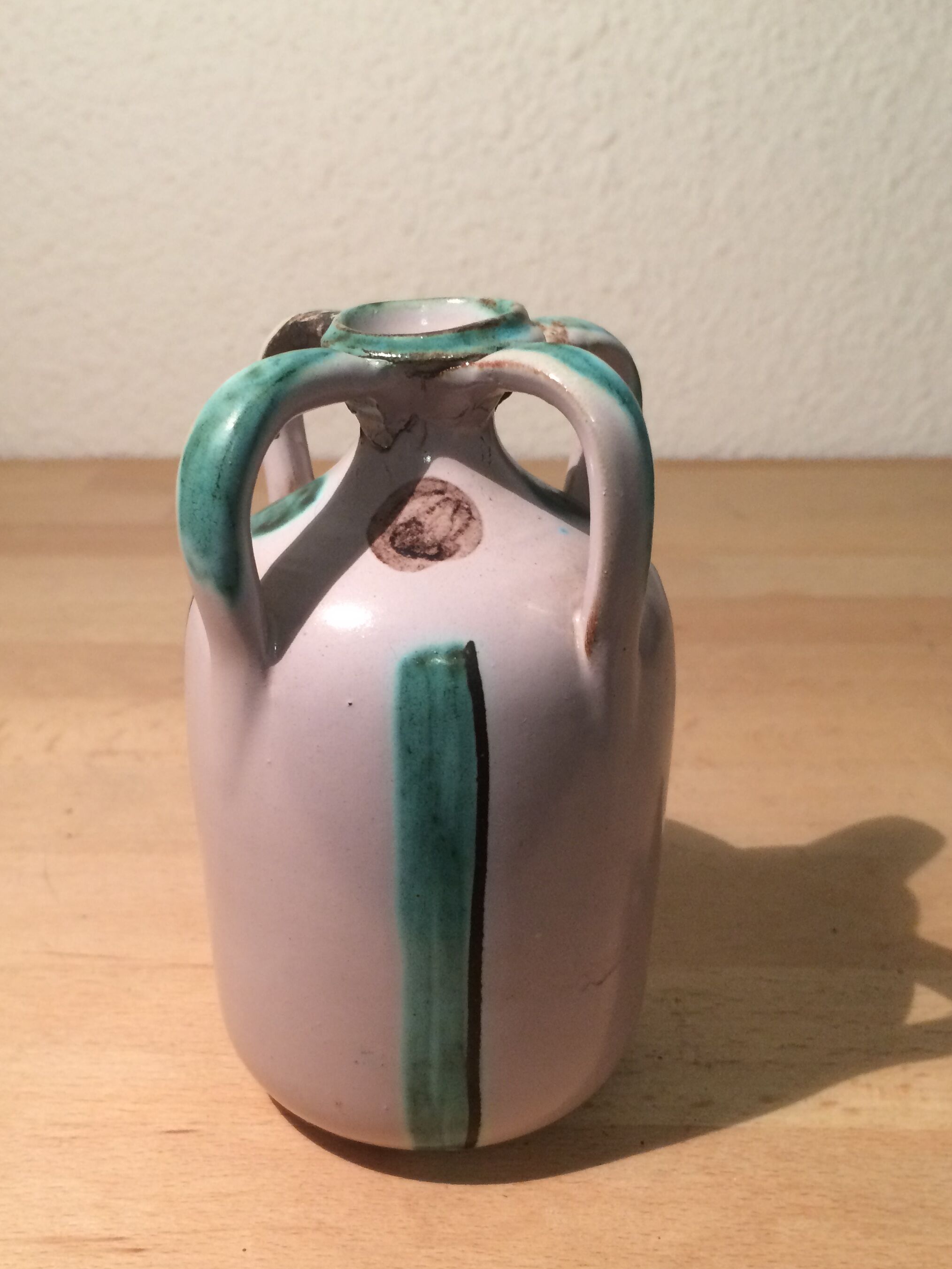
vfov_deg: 52.4
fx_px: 1283
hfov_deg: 40.7
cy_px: 734
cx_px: 439
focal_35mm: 35
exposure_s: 1/33
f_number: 2.2
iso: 80
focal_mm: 4.15
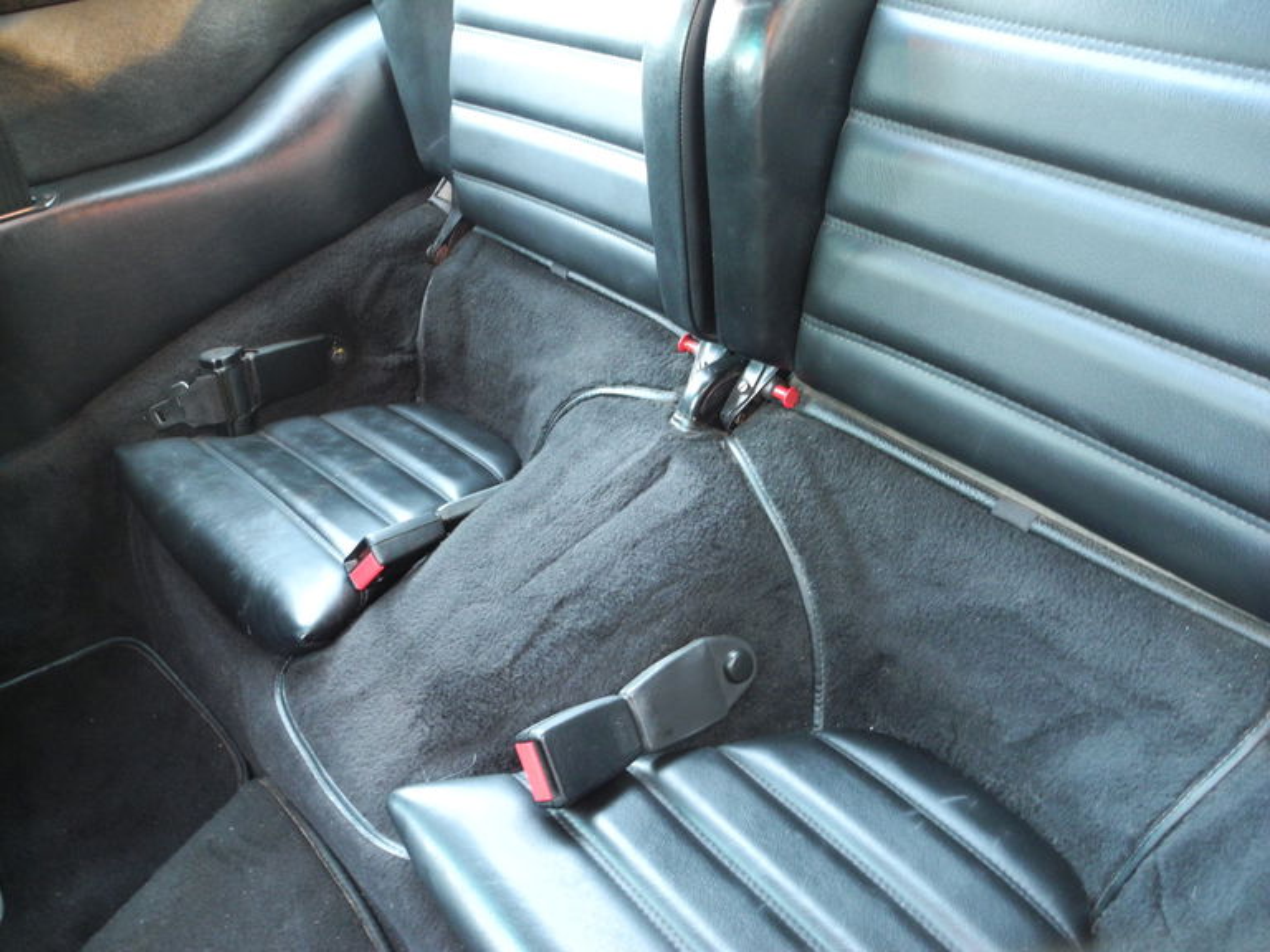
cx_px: 635
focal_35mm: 28
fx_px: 1027
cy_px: 476
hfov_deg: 63.4
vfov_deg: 49.7
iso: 400
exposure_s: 1/2.2
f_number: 2.8
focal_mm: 6
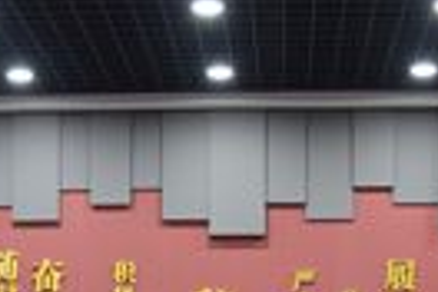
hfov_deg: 20.4
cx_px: 226
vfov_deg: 13.2
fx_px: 1217
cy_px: 390
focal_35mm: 100
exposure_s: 1/60
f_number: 4
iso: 1100
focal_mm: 24
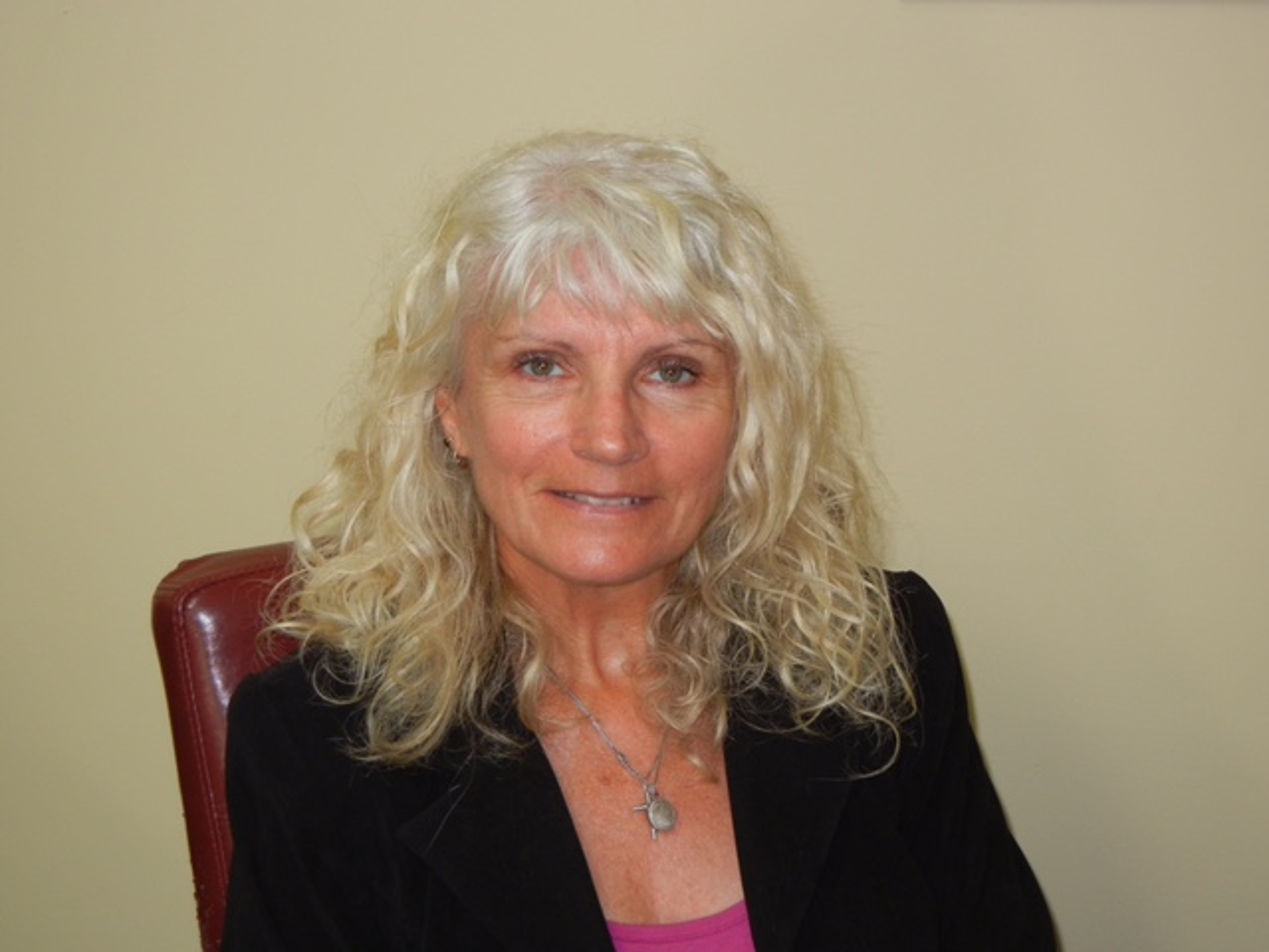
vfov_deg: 21.6
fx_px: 2493
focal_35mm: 68
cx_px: 634
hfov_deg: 28.6
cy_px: 476
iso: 200
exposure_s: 1/30
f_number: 4.1
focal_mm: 12.2
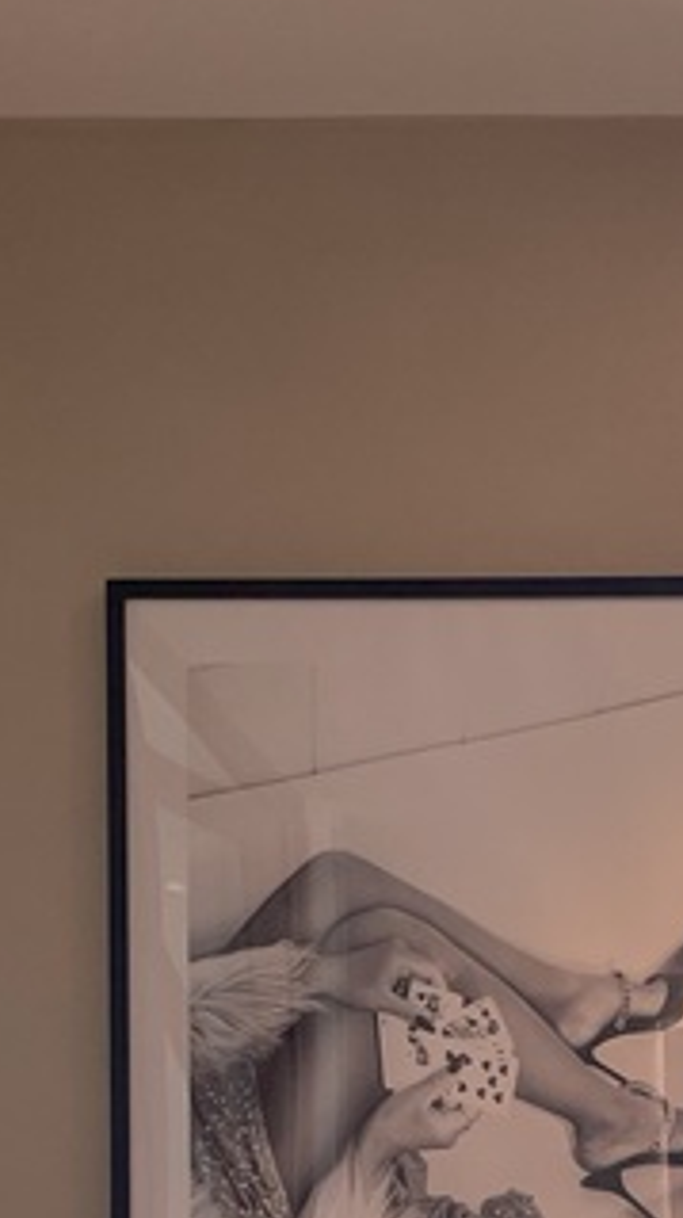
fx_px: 2935
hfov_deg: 13.0
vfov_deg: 21.1
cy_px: 1619
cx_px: 733
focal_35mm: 91
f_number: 1.6
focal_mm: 4.2
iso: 32
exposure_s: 1/380
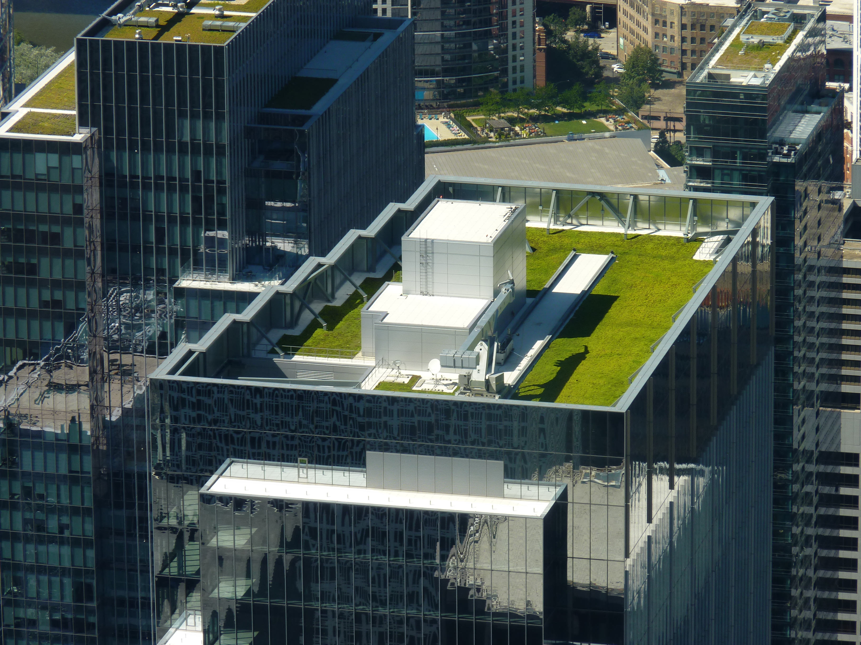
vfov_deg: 5.9
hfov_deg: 7.9
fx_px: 6243
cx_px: 430
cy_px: 322
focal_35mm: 251
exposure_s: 1/250
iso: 80
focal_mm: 44.7
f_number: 5
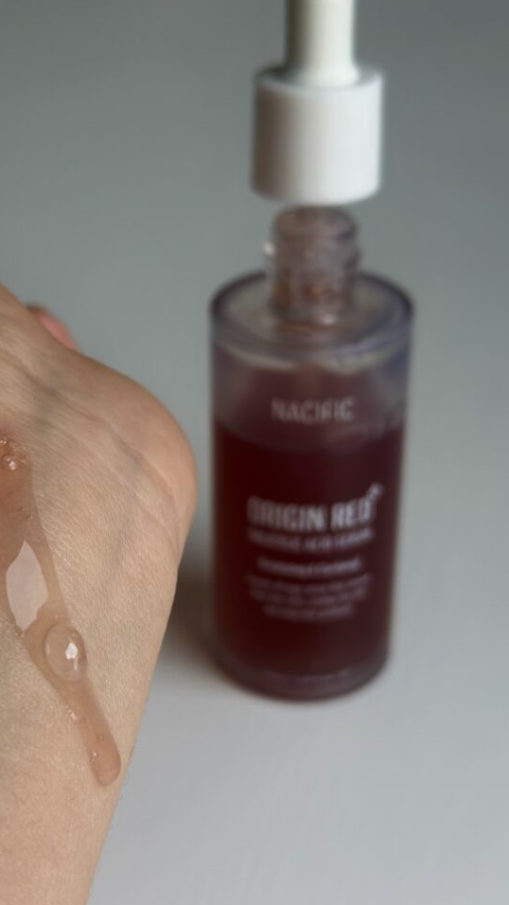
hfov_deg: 21.4
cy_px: 468
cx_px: 179
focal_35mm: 56
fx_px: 1343
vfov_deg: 37.2
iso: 125
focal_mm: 6.86
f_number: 1.78
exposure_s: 1/65
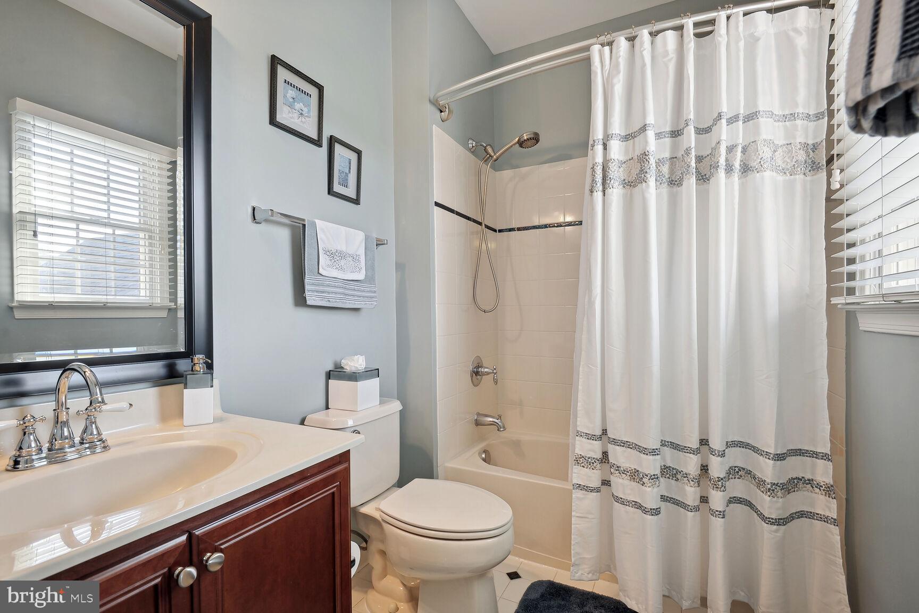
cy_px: 306
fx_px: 408
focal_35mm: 16
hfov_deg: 96.7
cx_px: 460
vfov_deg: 73.7
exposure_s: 1/10
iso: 200
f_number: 8
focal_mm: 16
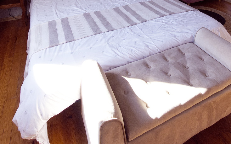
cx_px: 126
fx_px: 157
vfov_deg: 47.1
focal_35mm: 25
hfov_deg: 72.4
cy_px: 32
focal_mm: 10
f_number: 8
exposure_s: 1/250
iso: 800
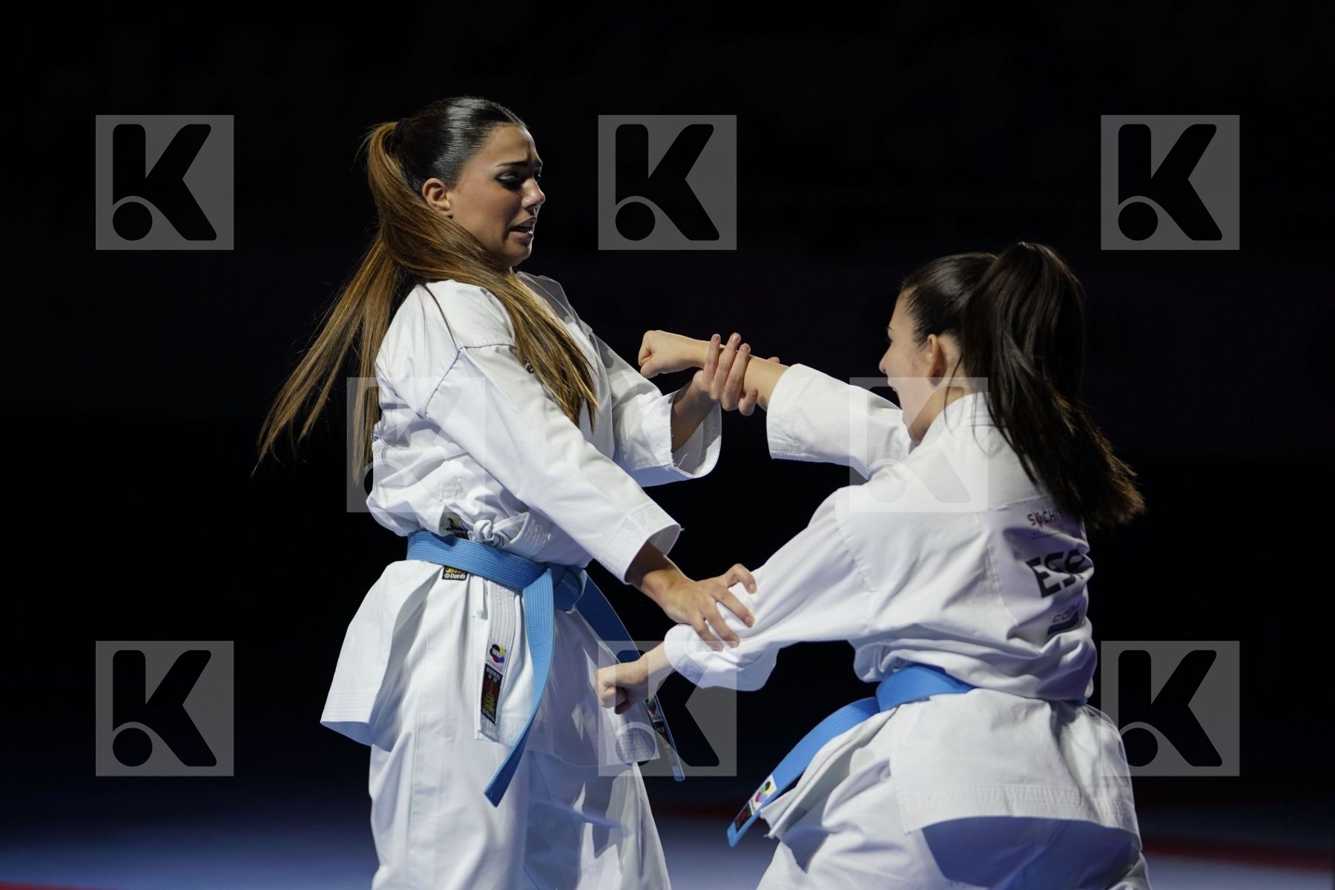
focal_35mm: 136
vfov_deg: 10.1
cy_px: 445
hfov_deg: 15.1
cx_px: 668
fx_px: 5043
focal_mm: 136
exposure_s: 1/500
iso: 400
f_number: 2.8
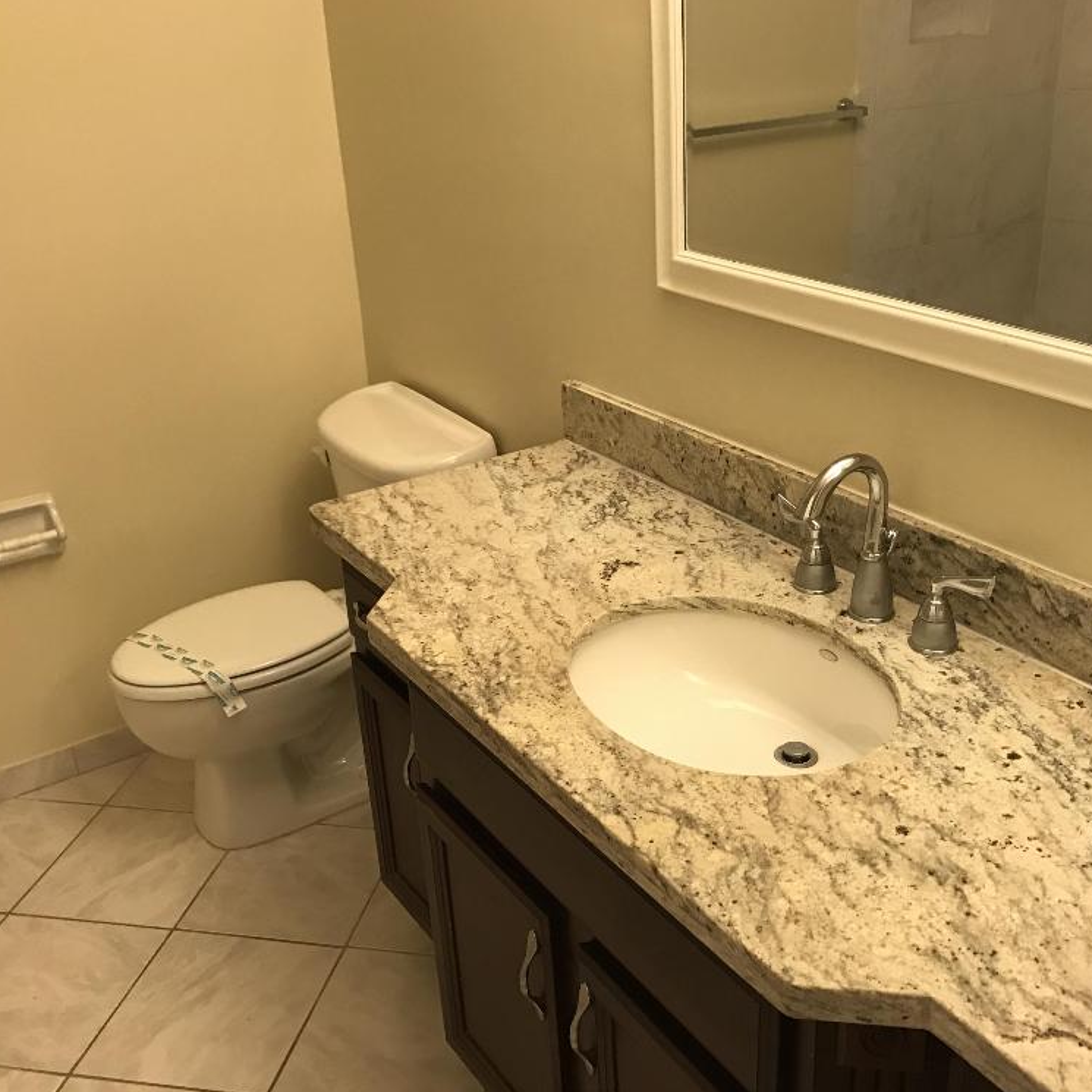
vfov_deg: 48.4
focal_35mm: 34
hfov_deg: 48.3
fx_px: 1213
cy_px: 532
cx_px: 619
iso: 40
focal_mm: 3.99
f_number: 1.8
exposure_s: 1/30
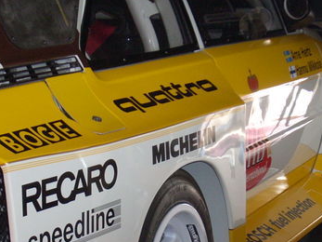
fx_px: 1116
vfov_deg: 12.3
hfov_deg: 16.4
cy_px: 170
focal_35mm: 120
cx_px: 125
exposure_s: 1/30
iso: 200
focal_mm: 10.7
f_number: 3.8
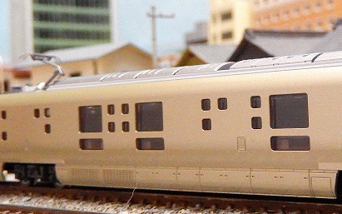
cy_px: 90
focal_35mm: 65
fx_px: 606
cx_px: 264
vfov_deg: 20.0
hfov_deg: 30.9
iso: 3200
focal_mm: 6.5
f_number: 4
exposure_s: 1/60
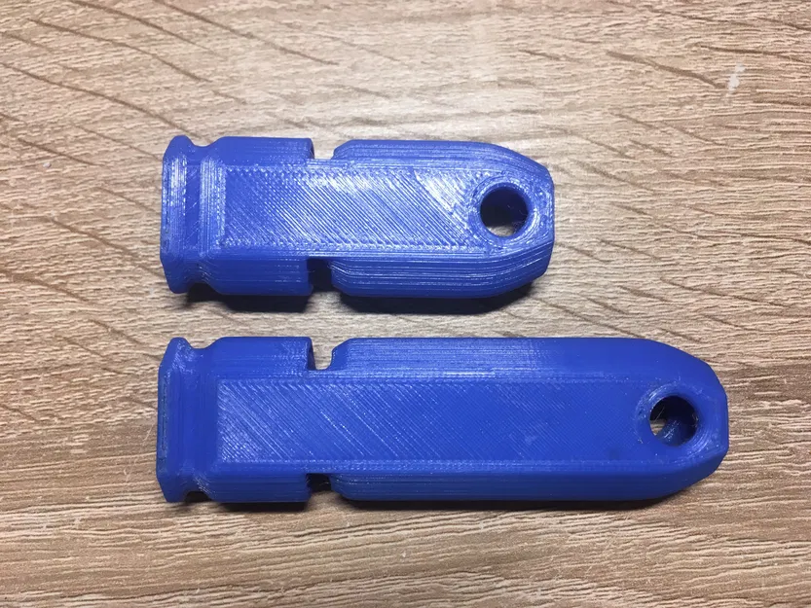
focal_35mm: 29
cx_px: 406
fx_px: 680
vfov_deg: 48.2
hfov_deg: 61.7
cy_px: 304
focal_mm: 4.15
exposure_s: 1/33
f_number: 2.2
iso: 40
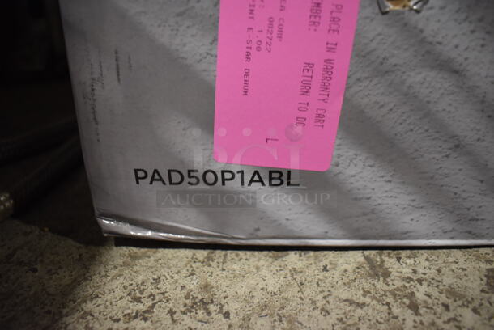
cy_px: 165
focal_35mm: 27
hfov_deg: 67.3
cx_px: 247
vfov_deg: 48.0
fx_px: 371
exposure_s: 1/60
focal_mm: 18
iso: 1400
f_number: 4
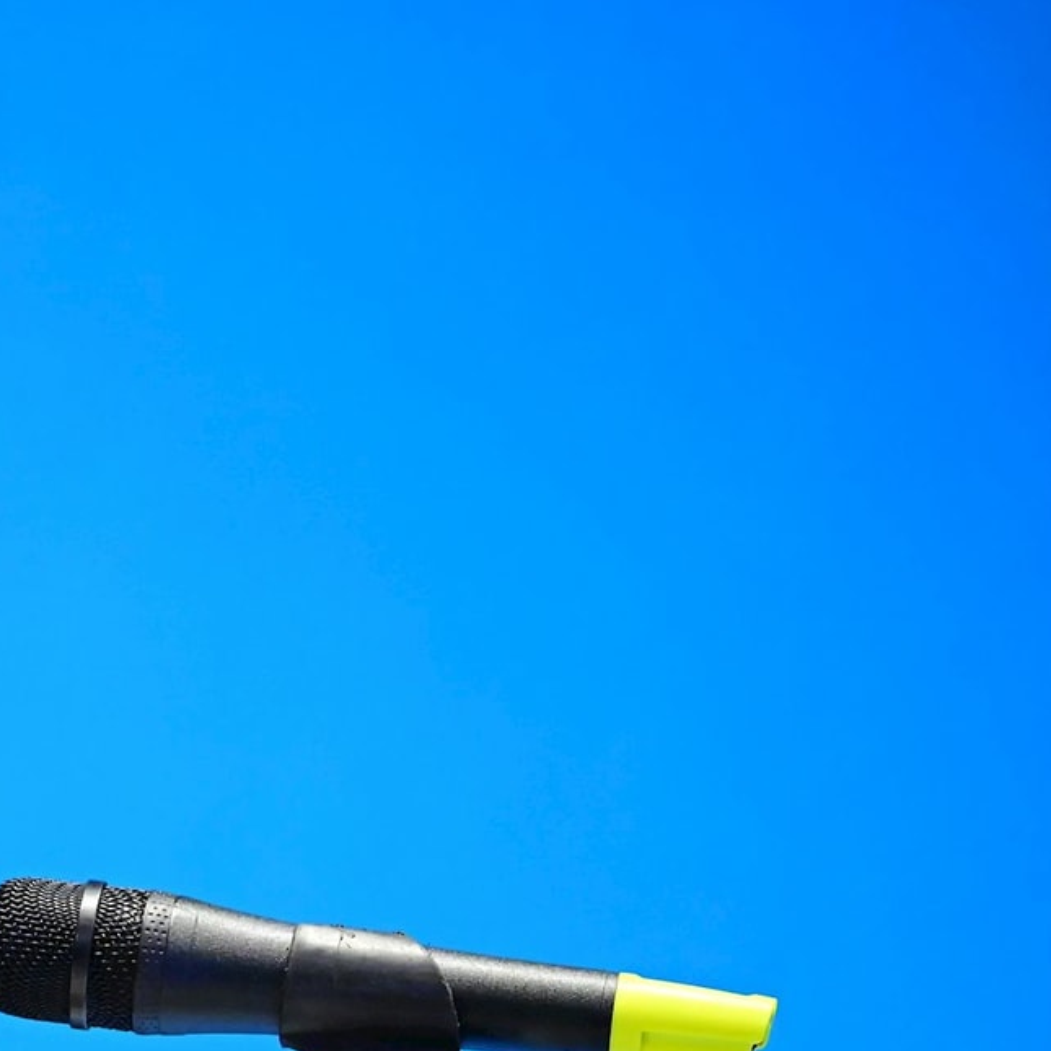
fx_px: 15217
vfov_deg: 4.0
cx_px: -350
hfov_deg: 3.9
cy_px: 963
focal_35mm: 443
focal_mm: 175
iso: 10000
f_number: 2.8
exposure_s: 1/640
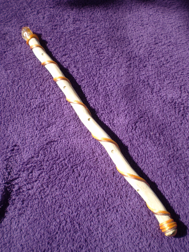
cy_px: 126
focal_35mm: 42
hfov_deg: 34.3
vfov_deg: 44.8
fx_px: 306
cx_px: 94
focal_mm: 7.4
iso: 64
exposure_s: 1/800
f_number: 3.5
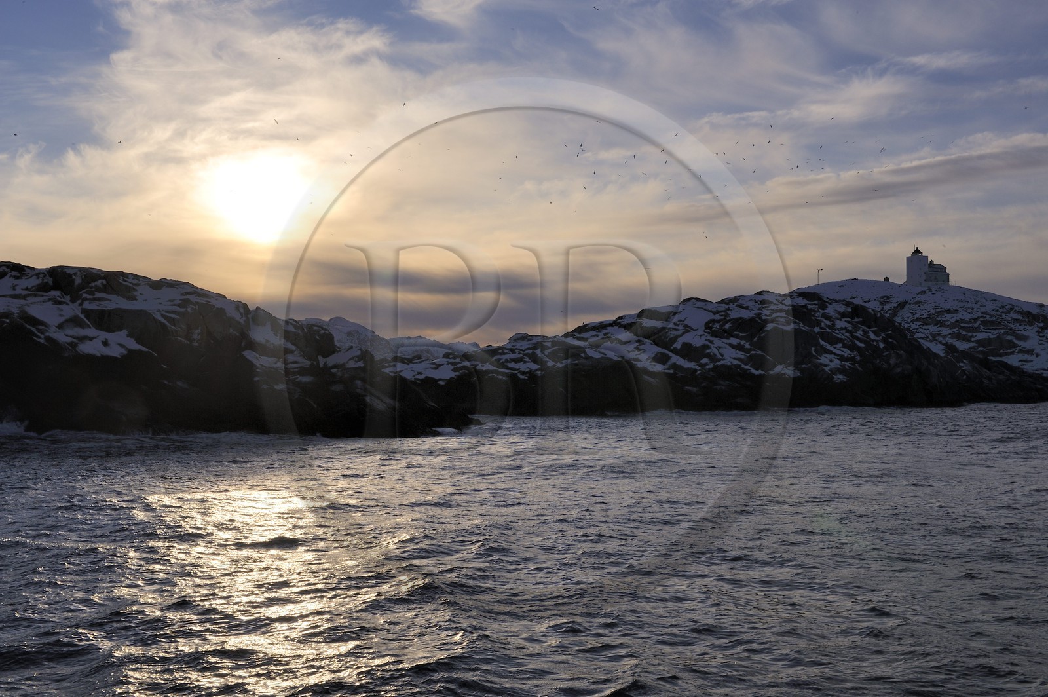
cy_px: 348
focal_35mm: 48
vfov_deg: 28.0
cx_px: 524
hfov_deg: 41.1
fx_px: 1396
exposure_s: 1/250
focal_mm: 48
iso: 200
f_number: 22
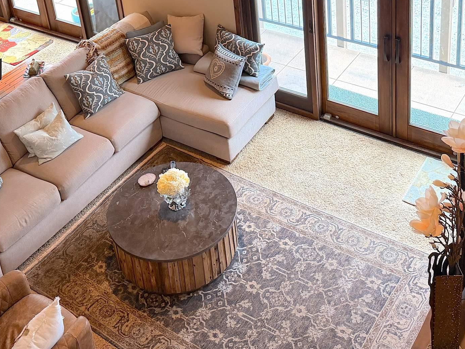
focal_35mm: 53
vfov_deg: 25.6
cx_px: 210
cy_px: -31
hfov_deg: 36.1
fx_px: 712
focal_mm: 6.76
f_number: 1.78
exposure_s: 1/148
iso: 200
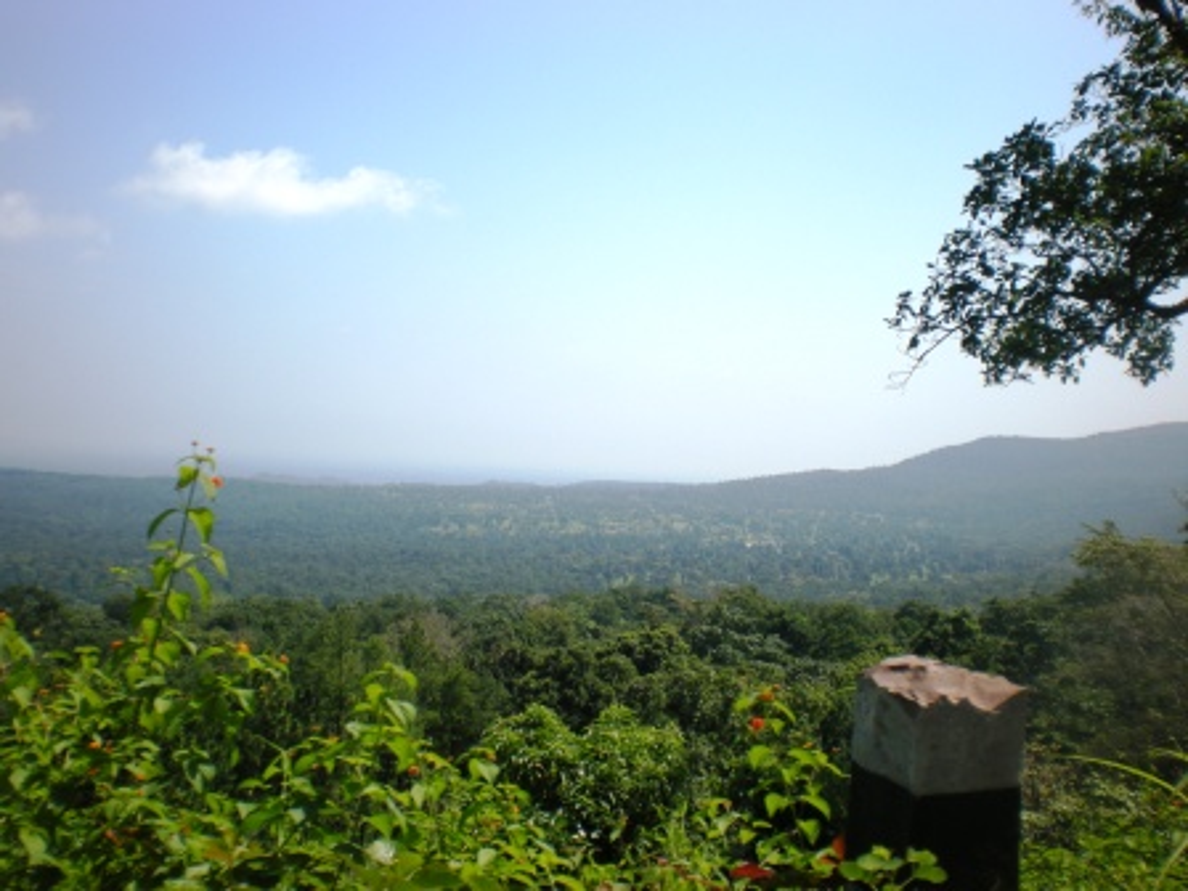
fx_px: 1304
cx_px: 594
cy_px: 446
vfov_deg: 37.7
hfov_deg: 49.0
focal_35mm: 38
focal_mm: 6.3
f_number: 4.6
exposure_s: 1/453
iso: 64
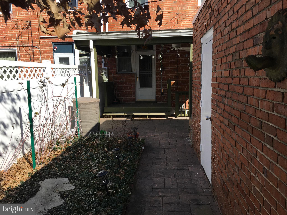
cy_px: 108
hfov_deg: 61.7
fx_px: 240
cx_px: 144
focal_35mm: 29
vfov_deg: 48.2
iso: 25
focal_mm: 4.15
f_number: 2.2
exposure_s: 1/1350
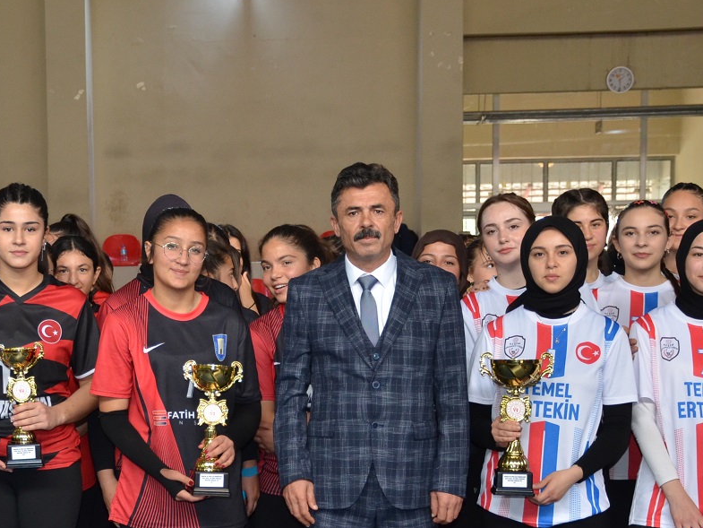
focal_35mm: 88
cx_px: 193
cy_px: 398
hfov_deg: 22.1
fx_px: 1787
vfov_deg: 16.7
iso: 800
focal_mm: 32
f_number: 4
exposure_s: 1/60
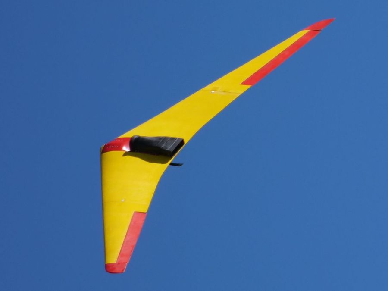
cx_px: 194
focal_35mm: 800
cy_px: 146
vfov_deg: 1.9
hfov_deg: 2.5
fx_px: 8967
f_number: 6.3
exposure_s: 1/1000
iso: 200
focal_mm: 400
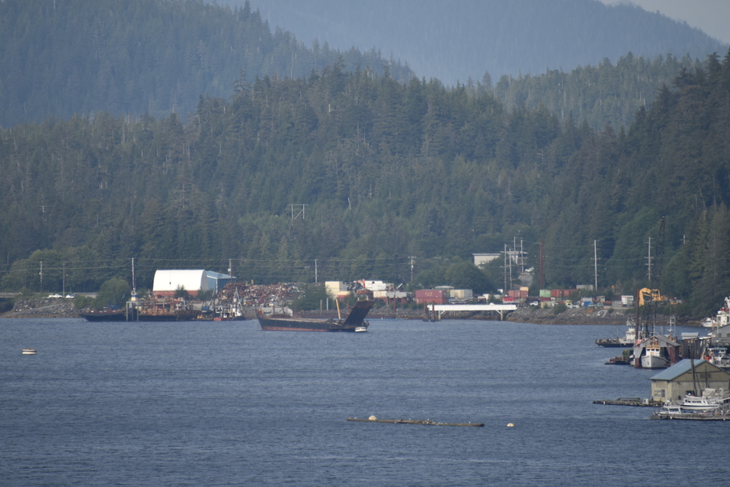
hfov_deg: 4.9
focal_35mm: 422
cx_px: 347
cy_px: 162
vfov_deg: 3.3
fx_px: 8558
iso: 160
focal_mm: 300
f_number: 5.6
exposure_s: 1/640
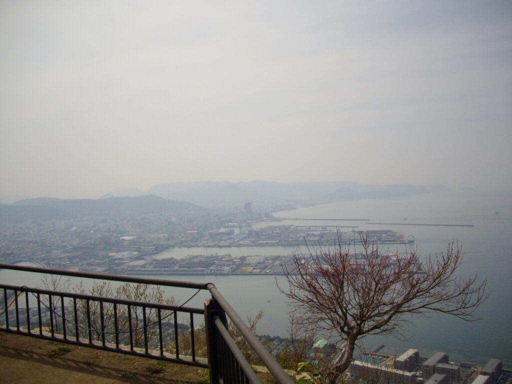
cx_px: 256
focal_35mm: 37
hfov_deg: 50.1
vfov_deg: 38.7
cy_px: 192
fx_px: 547
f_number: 5.6
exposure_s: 1/800
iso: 100
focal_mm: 6.2
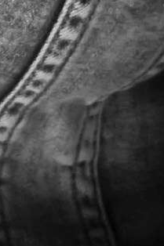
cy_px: -588
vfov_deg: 4.5
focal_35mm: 436
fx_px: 2982
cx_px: -167
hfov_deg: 3.1
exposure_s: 1/80
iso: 2000
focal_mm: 38
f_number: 4.8
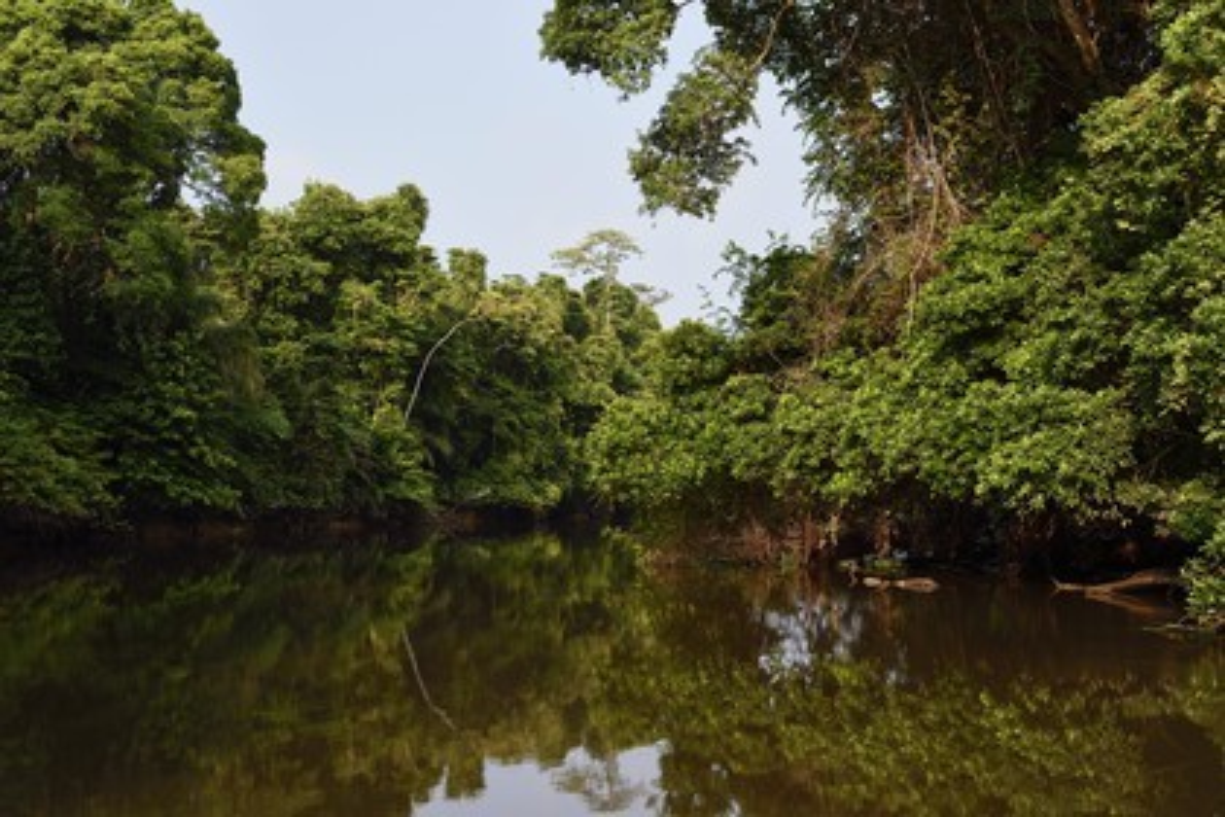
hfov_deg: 50.7
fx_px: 1293
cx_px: 612
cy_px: 408
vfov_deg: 35.1
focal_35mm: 38
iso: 800
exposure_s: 1/500
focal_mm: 38
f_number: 8
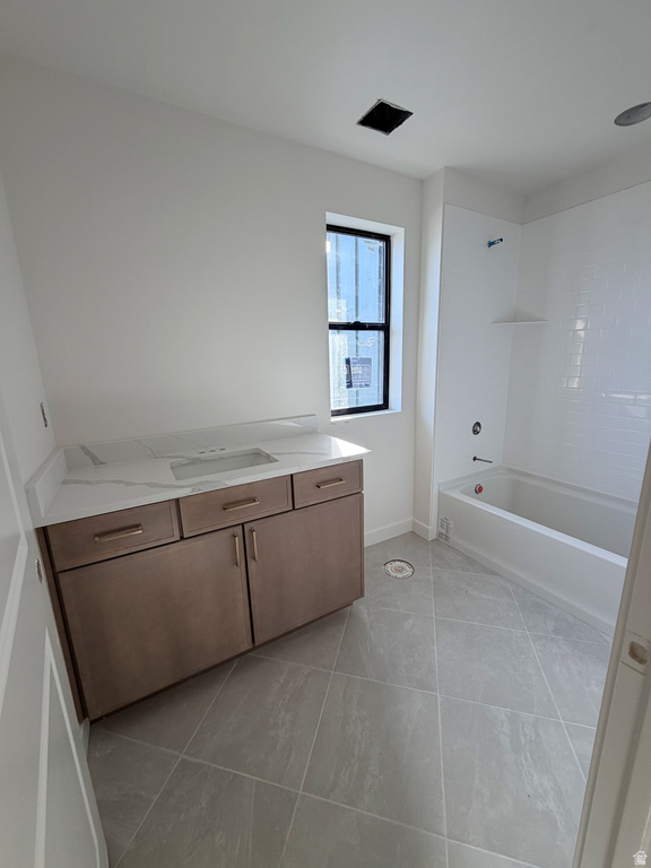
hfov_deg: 85.7
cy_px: 434
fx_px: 351
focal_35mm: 14
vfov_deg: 102.1
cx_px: 326
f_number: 2.2
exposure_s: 1/121
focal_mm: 2.22
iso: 100
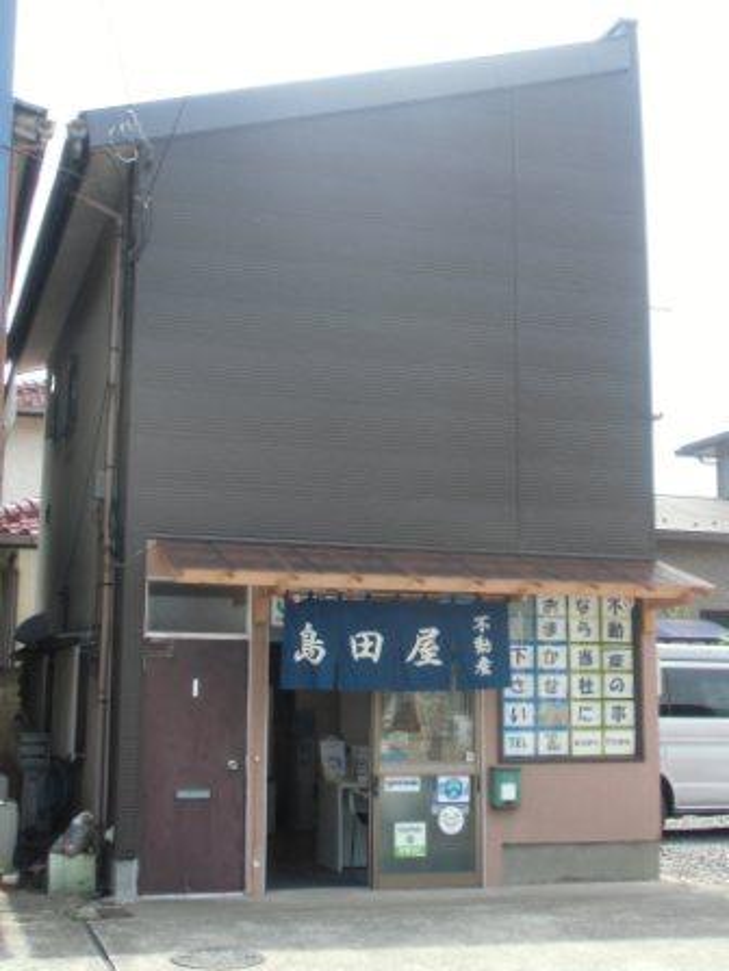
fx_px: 1123
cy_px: 486
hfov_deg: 36.0
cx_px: 364
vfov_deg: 46.8
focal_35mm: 40
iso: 64
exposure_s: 1/125
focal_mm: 7.15
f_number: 4
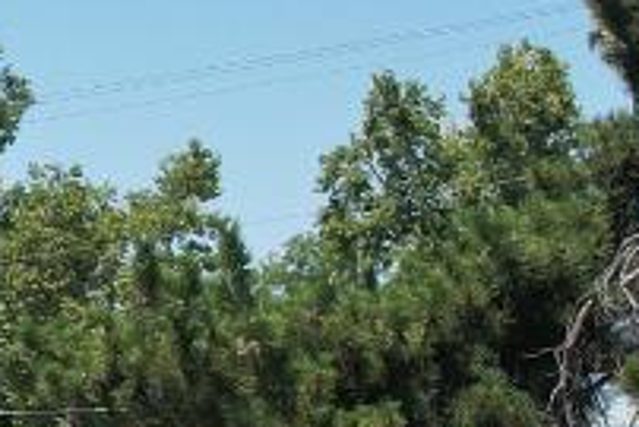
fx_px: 2895
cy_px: 436
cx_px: -645
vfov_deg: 8.4
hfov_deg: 11.4
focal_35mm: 163
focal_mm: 8.38
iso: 100
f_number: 2.8
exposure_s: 1/1600
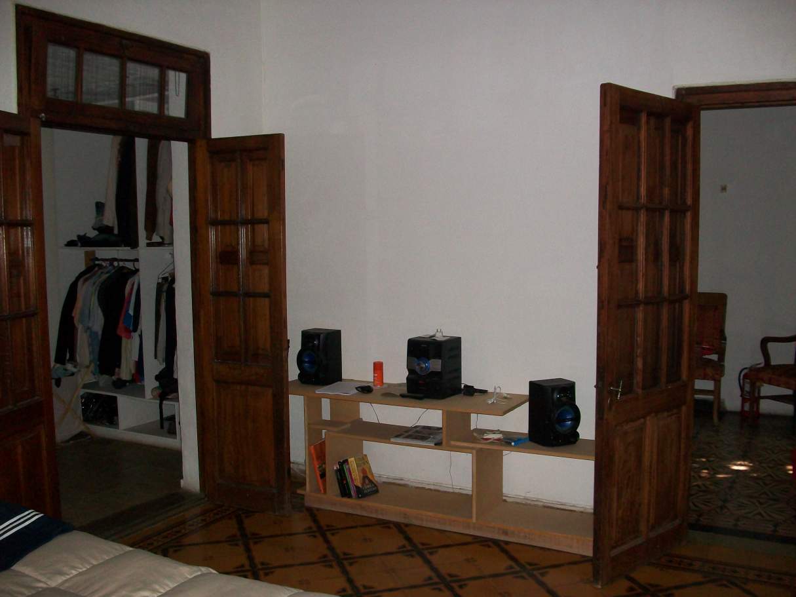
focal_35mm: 34
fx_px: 782
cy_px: 298
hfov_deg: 54.0
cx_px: 398
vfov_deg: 41.8
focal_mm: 5.7
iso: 160
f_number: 2.8
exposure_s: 1/60
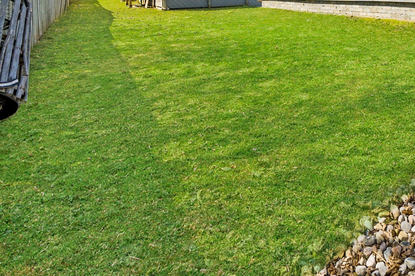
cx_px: 371
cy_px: 20
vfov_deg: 48.4
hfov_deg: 63.9
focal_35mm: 23
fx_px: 265
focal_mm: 12
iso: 80
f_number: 5
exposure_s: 1/500
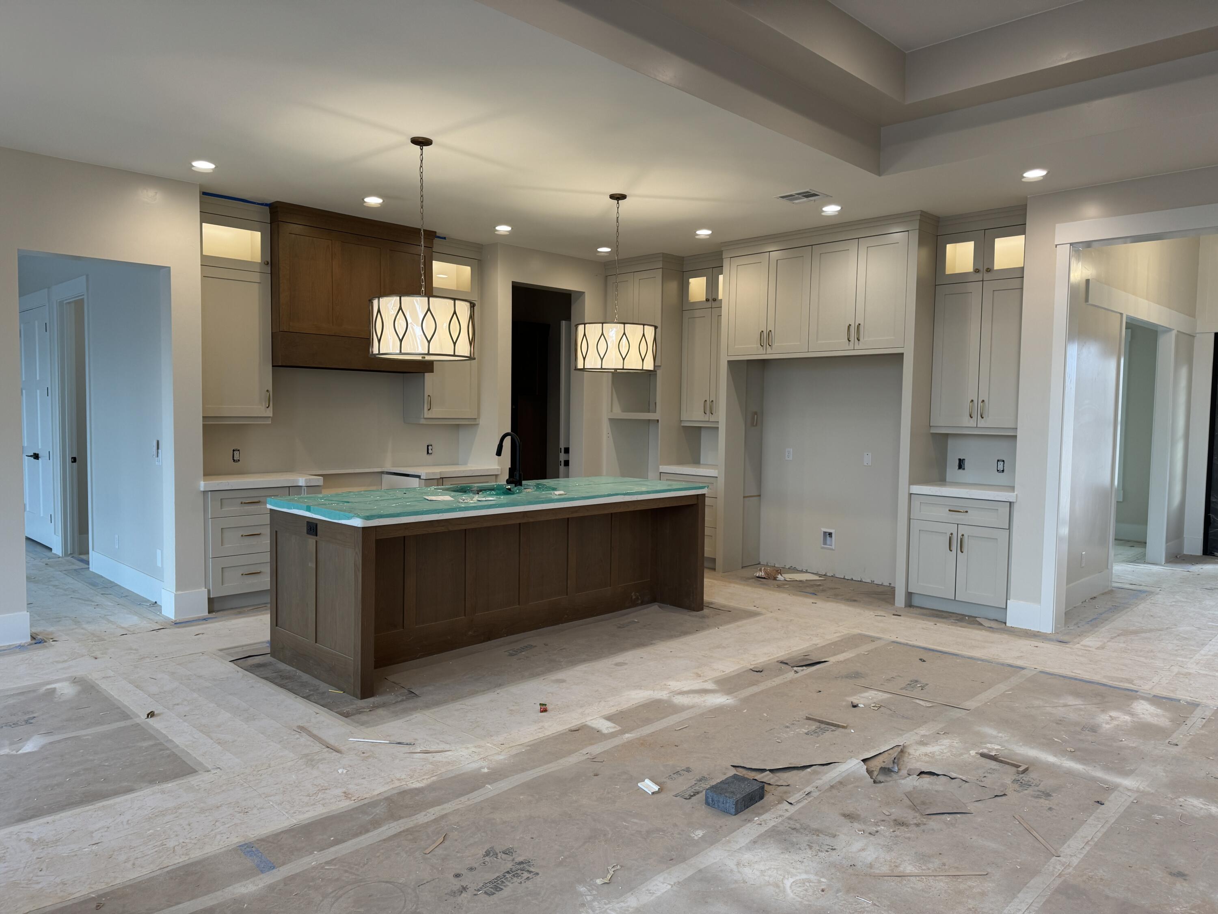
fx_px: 844
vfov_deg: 56.8
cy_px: 457
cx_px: 609
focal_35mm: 24
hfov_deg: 71.6
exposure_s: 1/120
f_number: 1.78
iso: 100
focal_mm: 6.76
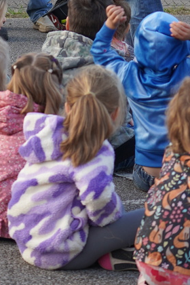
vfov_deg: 8.0
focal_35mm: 256
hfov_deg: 5.4
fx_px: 2027
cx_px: 15
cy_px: -50
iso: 160
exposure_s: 1/160
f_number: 4.5
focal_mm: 70
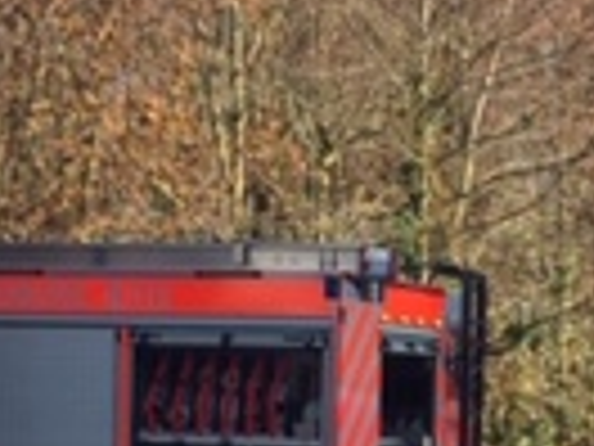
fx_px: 2420
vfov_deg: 10.4
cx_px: 536
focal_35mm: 141
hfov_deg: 13.9
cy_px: 487
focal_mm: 4.15
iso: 32
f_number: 2.2
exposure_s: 1/746
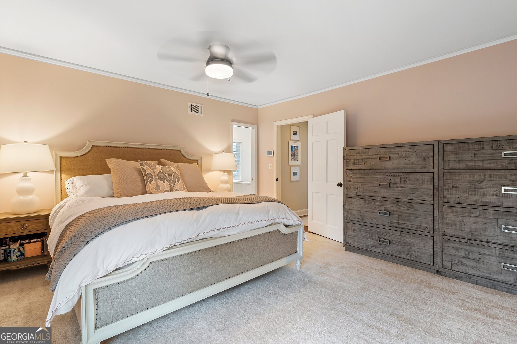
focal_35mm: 16
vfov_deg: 73.7
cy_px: 172
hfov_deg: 96.7
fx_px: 230
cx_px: 258
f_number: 8
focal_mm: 16
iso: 640
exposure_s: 1/125
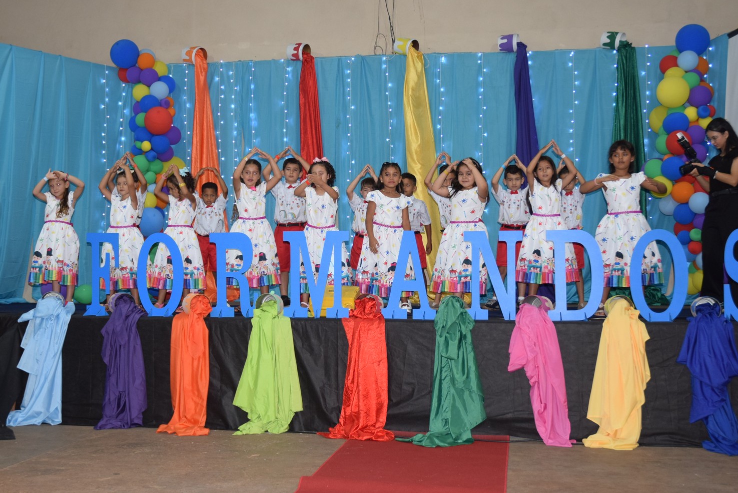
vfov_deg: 27.8
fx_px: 996
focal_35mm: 49
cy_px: 222
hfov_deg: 40.6
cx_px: 332
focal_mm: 29
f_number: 3.8
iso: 1000
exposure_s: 1/60
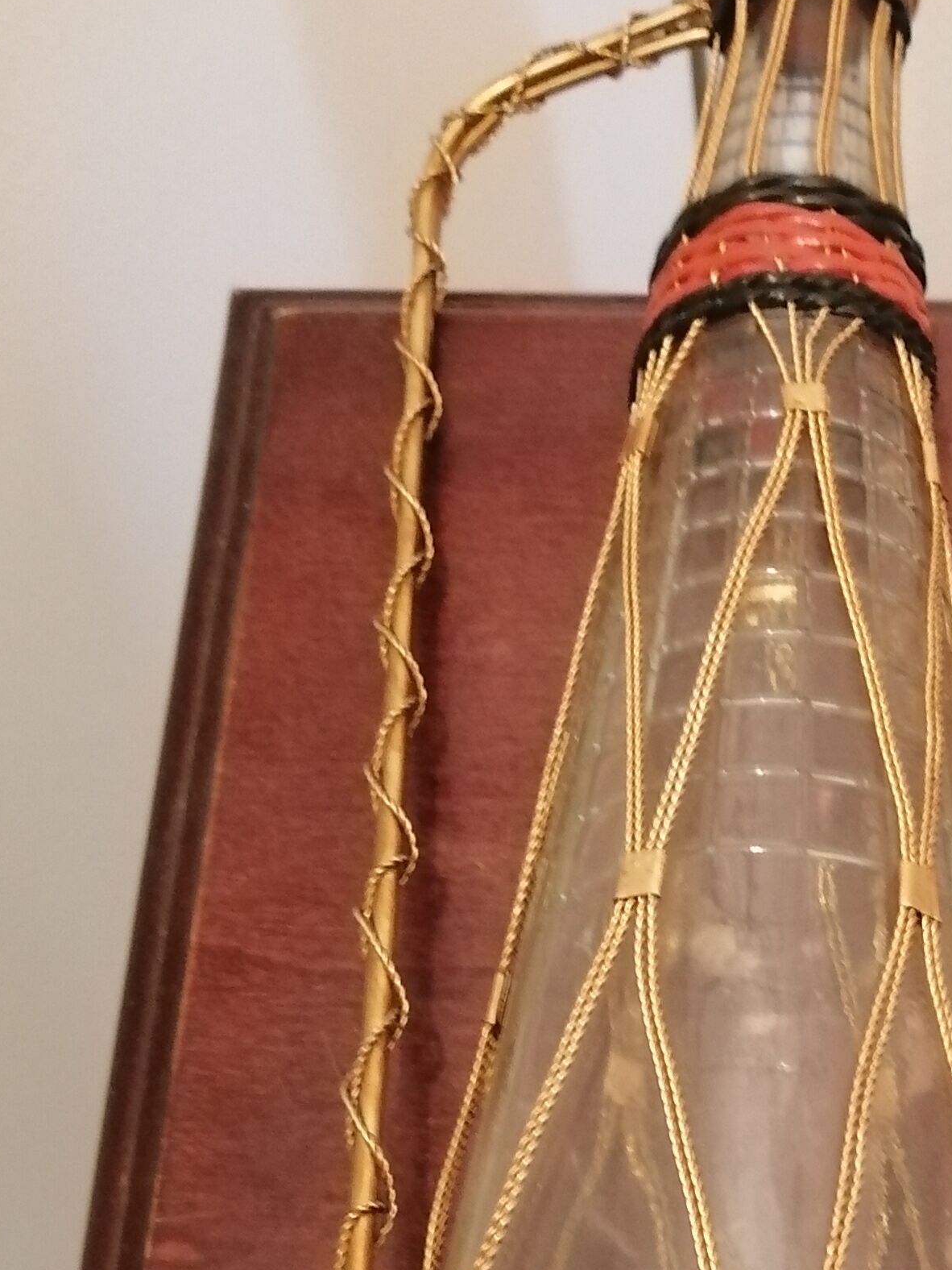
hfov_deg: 19.0
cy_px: 943
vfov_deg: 25.4
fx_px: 2787
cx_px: 884
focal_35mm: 76
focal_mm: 3.96
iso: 500
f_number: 1.8
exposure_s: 1/25
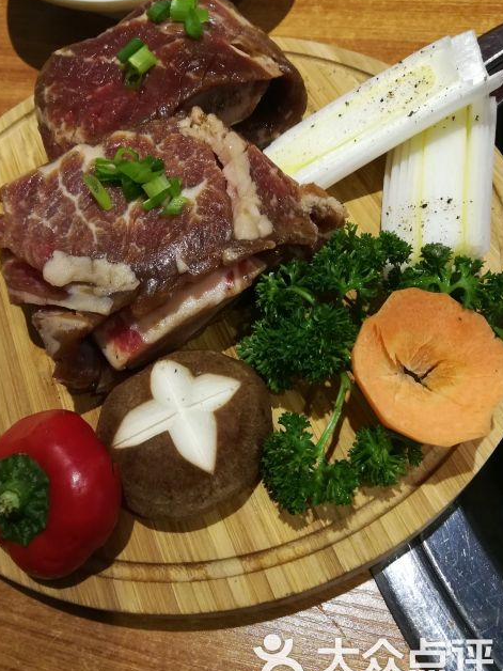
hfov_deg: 48.2
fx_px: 562
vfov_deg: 61.7
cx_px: 241
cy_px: 341
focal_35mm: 29
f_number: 2.2
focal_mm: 3.83
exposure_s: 1/33.3
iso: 200
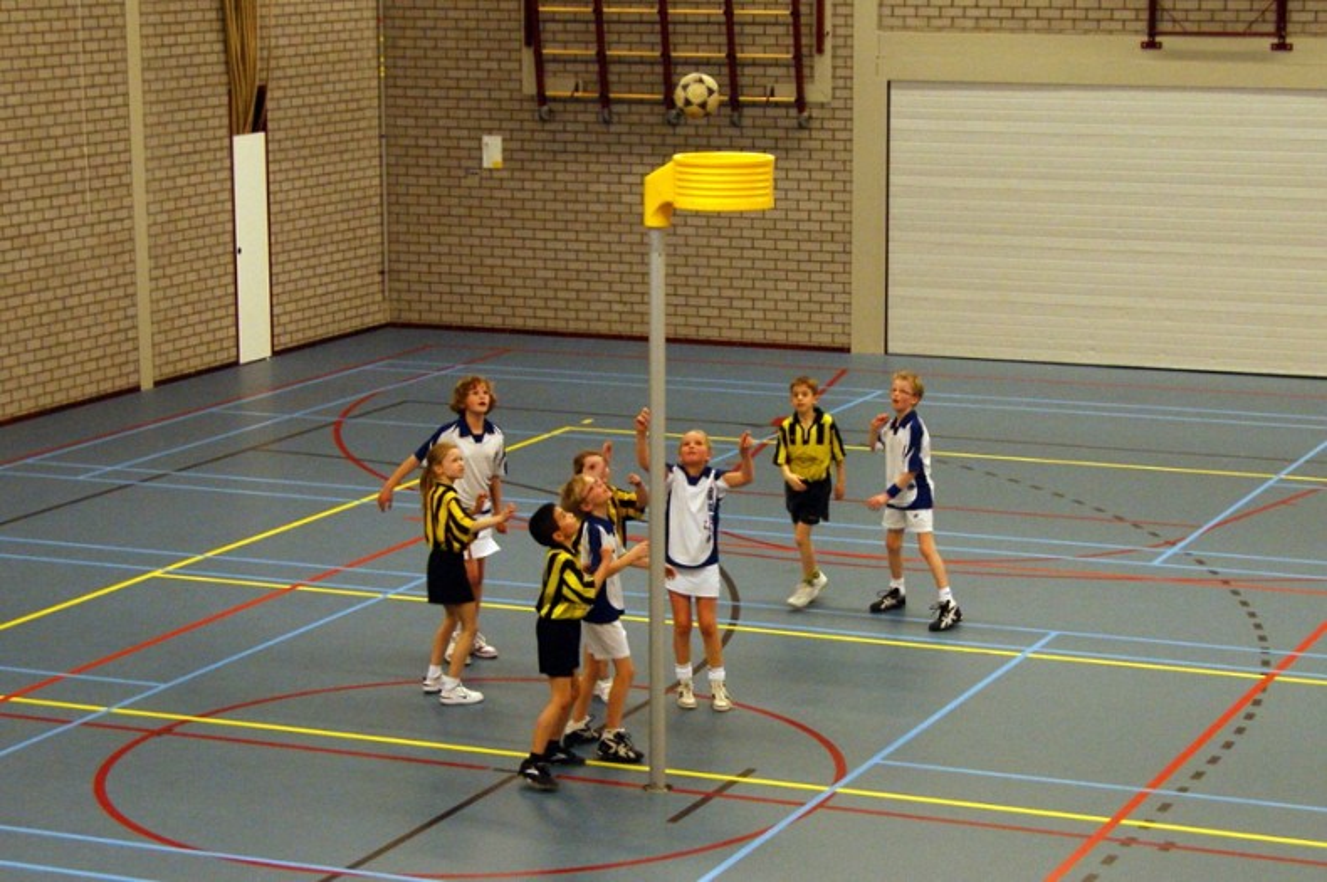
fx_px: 1657
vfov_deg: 29.8
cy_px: 441
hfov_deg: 43.6
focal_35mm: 45
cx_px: 664
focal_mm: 30
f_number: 4.5
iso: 800
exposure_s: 1/100
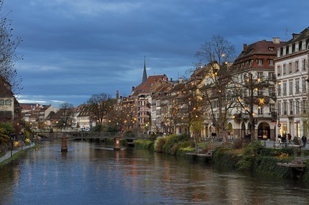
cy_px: 102
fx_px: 600
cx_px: 154
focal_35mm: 70
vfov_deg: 19.4
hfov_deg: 28.9
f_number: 7.1
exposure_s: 1/60
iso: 640
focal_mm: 70
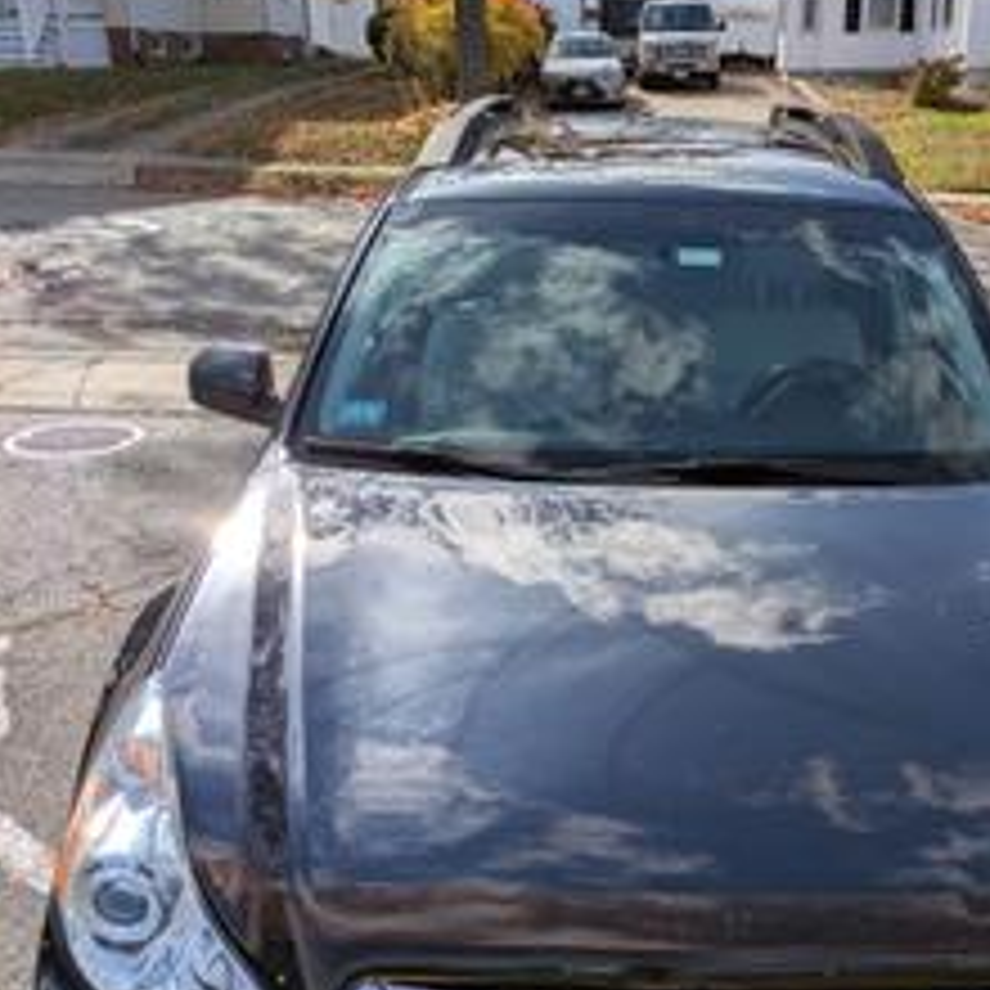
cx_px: 634
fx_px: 1230
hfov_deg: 43.4
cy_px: 567
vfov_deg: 43.7
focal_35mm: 38
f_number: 1.89
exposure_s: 1/1692
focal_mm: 5.43
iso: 46
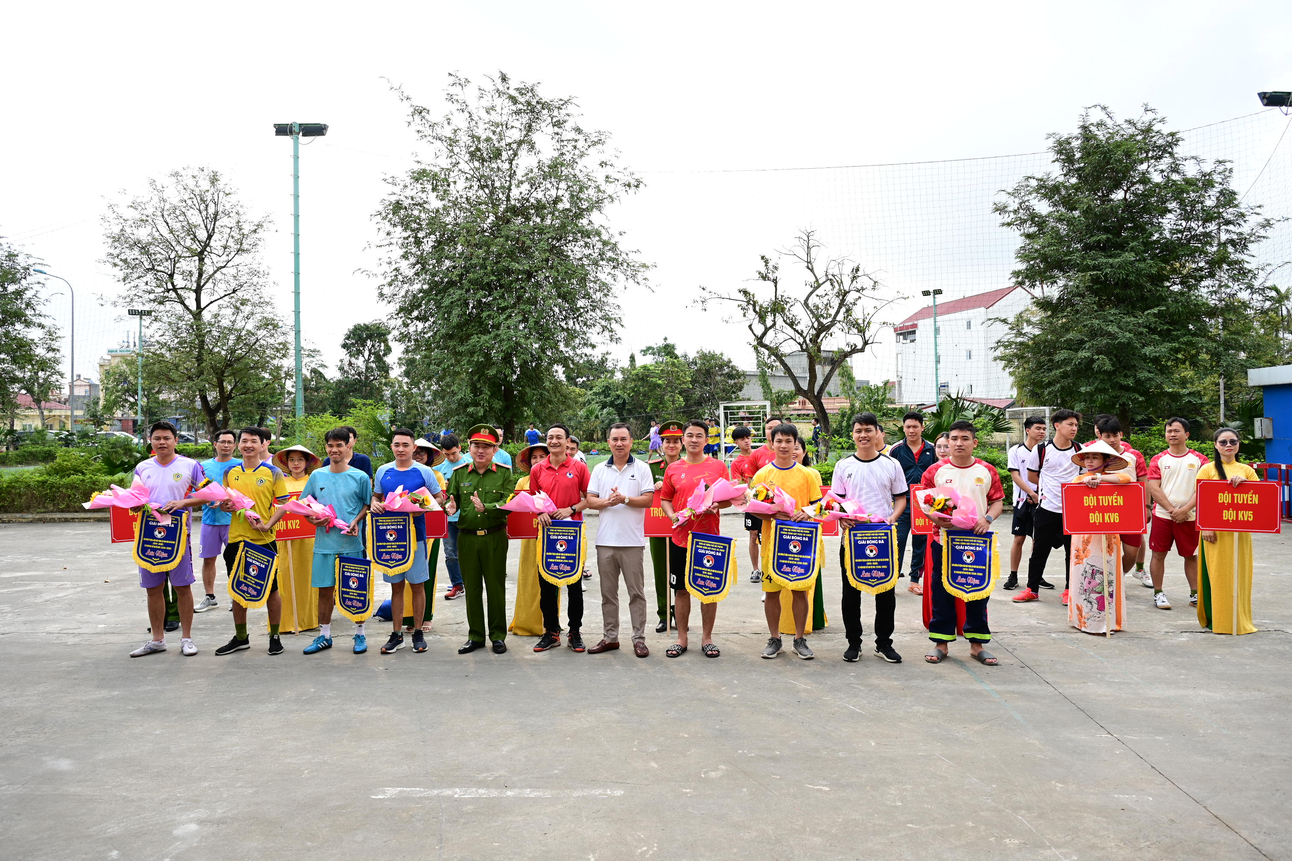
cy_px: 430
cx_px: 646
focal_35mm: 24
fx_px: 861
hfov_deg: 73.7
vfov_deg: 53.1
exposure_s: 1/200
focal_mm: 24
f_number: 4
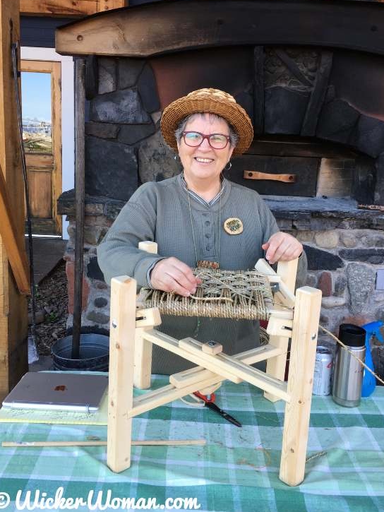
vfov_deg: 56.8
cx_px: 195
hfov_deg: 44.2
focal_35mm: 32
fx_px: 473
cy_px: 238
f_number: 2.2
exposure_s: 1/120
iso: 32
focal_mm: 4.15
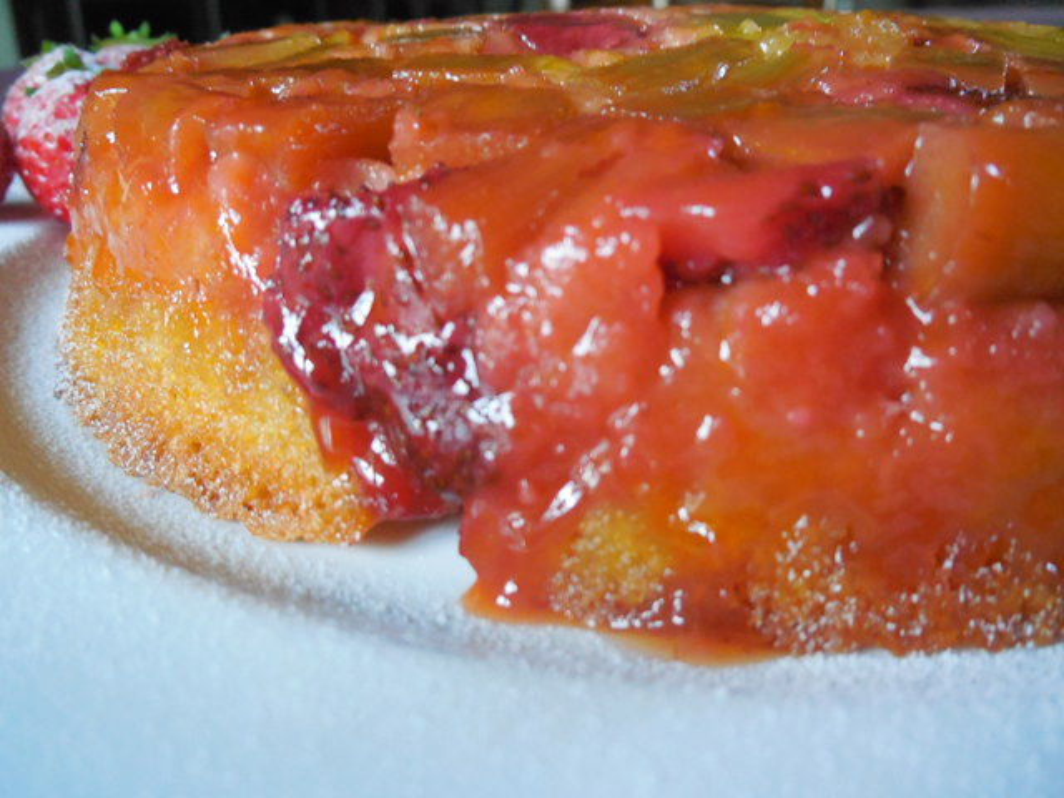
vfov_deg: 41.8
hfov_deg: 54.0
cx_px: 532
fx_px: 1045
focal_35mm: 34
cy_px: 399
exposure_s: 1/6
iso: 800
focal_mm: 6.1
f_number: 3.4
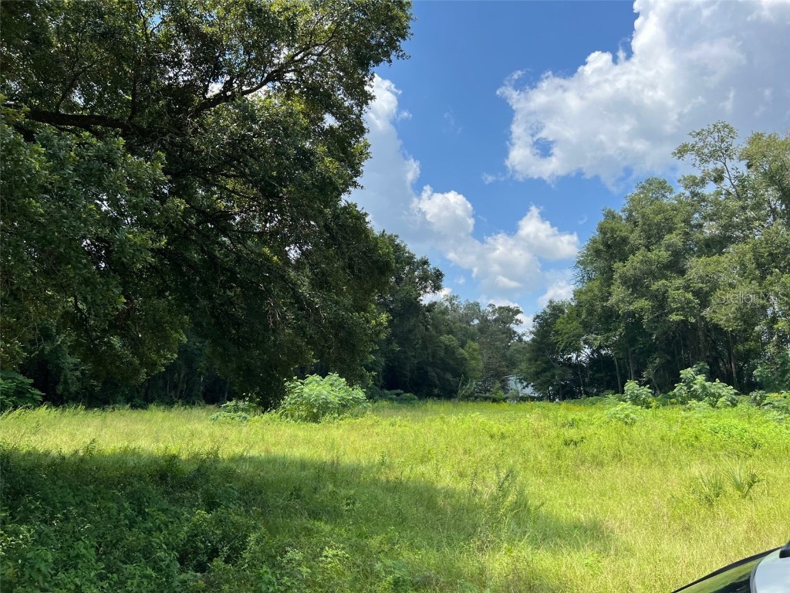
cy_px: 296
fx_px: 593
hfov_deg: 67.3
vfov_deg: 53.1
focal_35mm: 26
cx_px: 395
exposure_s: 1/3356
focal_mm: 5.7
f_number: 1.5
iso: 50
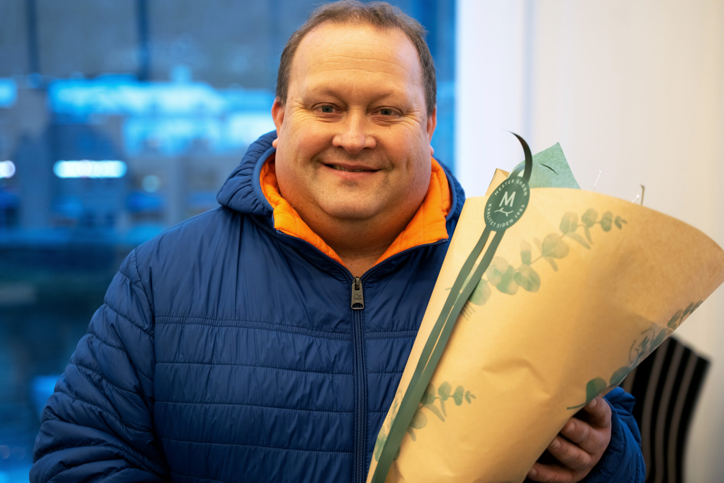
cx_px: 362
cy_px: 242
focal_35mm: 55
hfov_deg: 36.2
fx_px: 1106
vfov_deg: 24.6
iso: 1000
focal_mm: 55
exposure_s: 1/100
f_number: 2.8
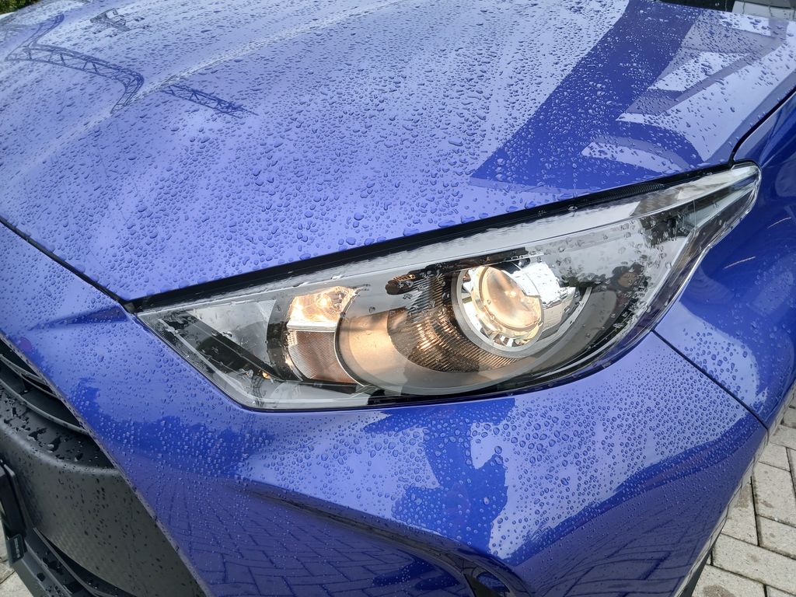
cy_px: 298
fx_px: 598
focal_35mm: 26
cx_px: 398
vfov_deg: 53.1
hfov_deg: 67.3
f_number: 1.8
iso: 40
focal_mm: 3.98
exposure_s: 1/50
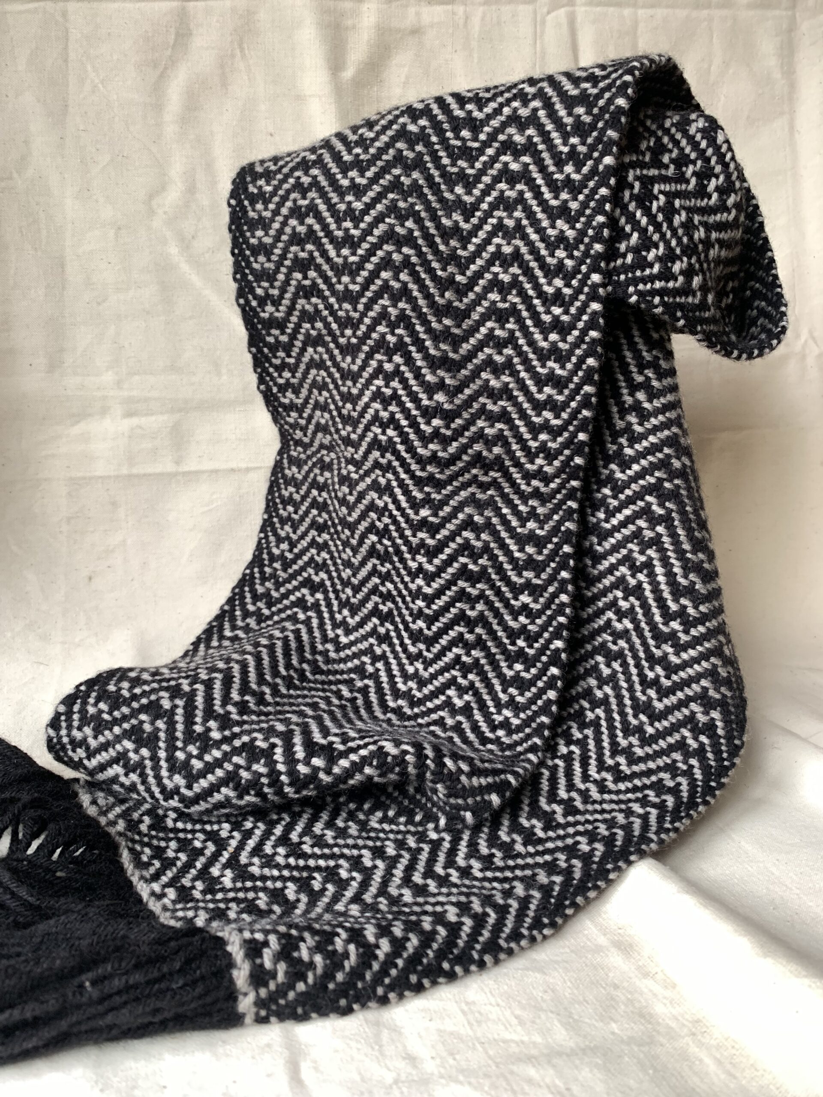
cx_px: 412
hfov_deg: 53.1
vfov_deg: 67.3
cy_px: 548
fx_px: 824
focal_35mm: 26
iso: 160
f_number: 1.8
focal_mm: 4.25
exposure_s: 1/60
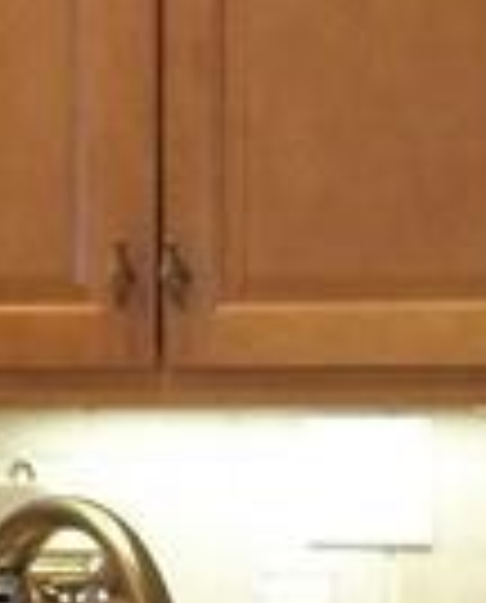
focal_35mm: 238
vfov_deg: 8.1
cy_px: 428
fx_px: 4260
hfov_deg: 6.1
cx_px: -900
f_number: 2.9
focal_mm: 5.7
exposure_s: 1/30
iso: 160
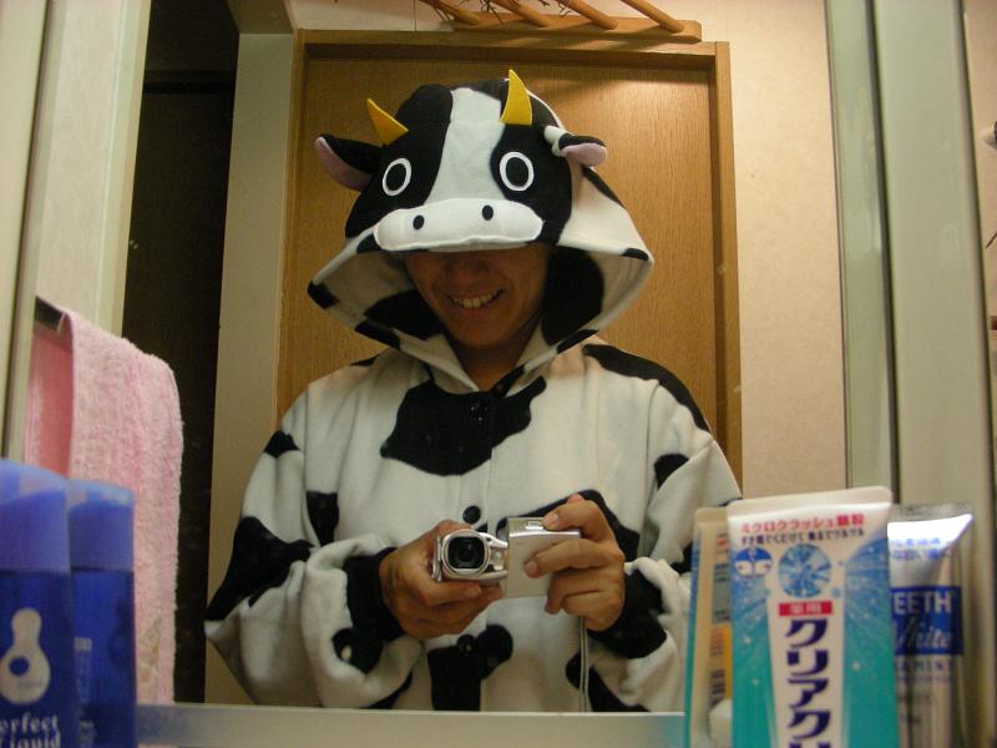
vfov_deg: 37.7
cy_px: 374
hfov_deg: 49.0
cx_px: 498
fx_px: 1094
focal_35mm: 38
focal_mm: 6.3
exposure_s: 1/23.5
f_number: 3.5
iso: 200
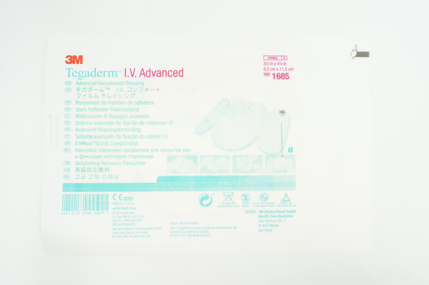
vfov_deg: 39.9
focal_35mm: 33
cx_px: 214
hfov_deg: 57.3
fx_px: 393
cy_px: 142
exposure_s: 1/15
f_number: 10
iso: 400
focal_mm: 22
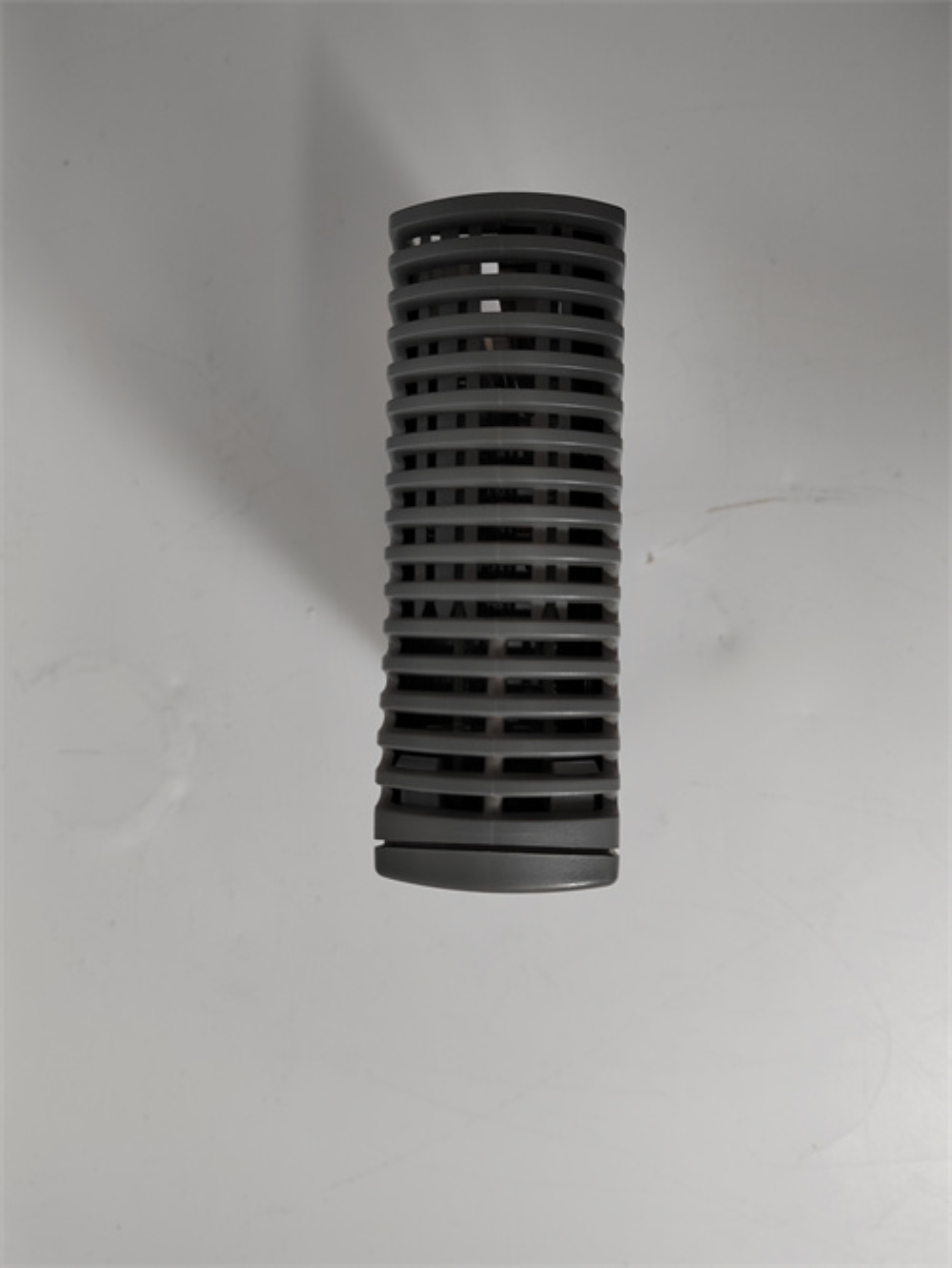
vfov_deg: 73.9
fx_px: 843
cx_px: 476
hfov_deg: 58.9
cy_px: 634
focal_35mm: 23
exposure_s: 1/100
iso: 384
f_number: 1.9
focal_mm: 5.52
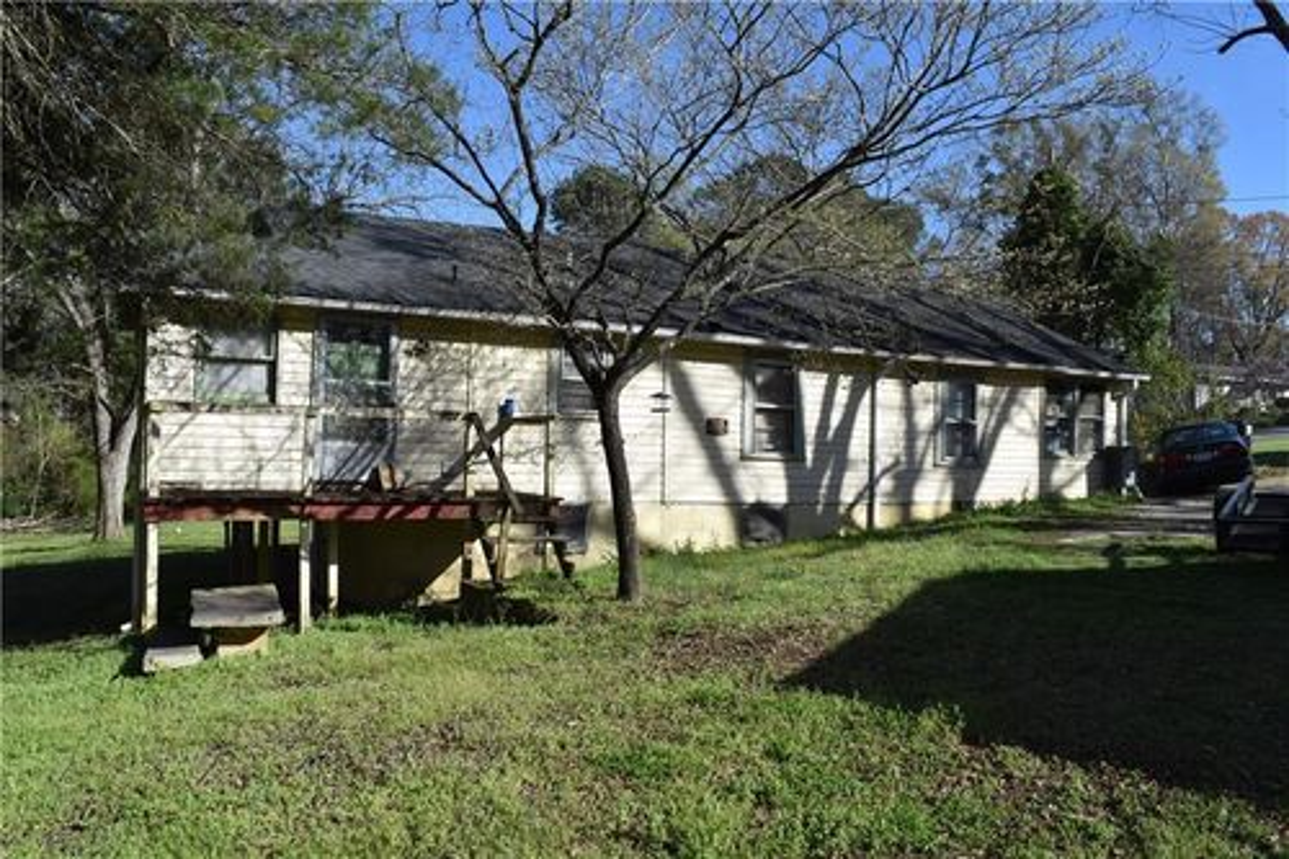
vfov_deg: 47.9
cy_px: 430
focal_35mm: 27
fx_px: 966
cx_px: 644
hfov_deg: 67.4
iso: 400
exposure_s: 1/640
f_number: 10
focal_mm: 18
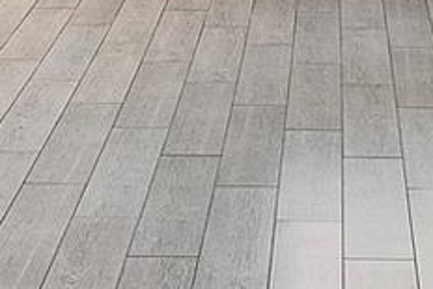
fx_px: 1554
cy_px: -339
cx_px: 336
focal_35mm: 129
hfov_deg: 15.8
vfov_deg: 9.7
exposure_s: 1/8
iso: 160
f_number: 11
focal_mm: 12.5
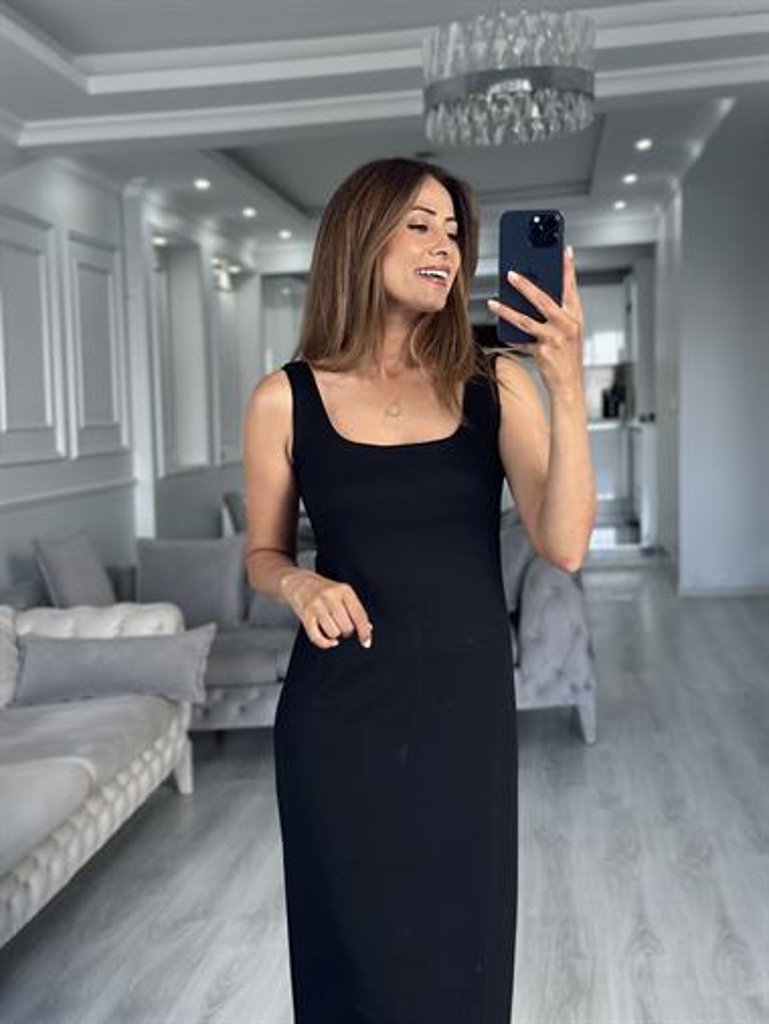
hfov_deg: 30.3
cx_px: 384
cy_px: 512
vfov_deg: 39.6
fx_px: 1421
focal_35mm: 48
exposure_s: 1/63
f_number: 1.78
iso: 125
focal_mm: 6.86
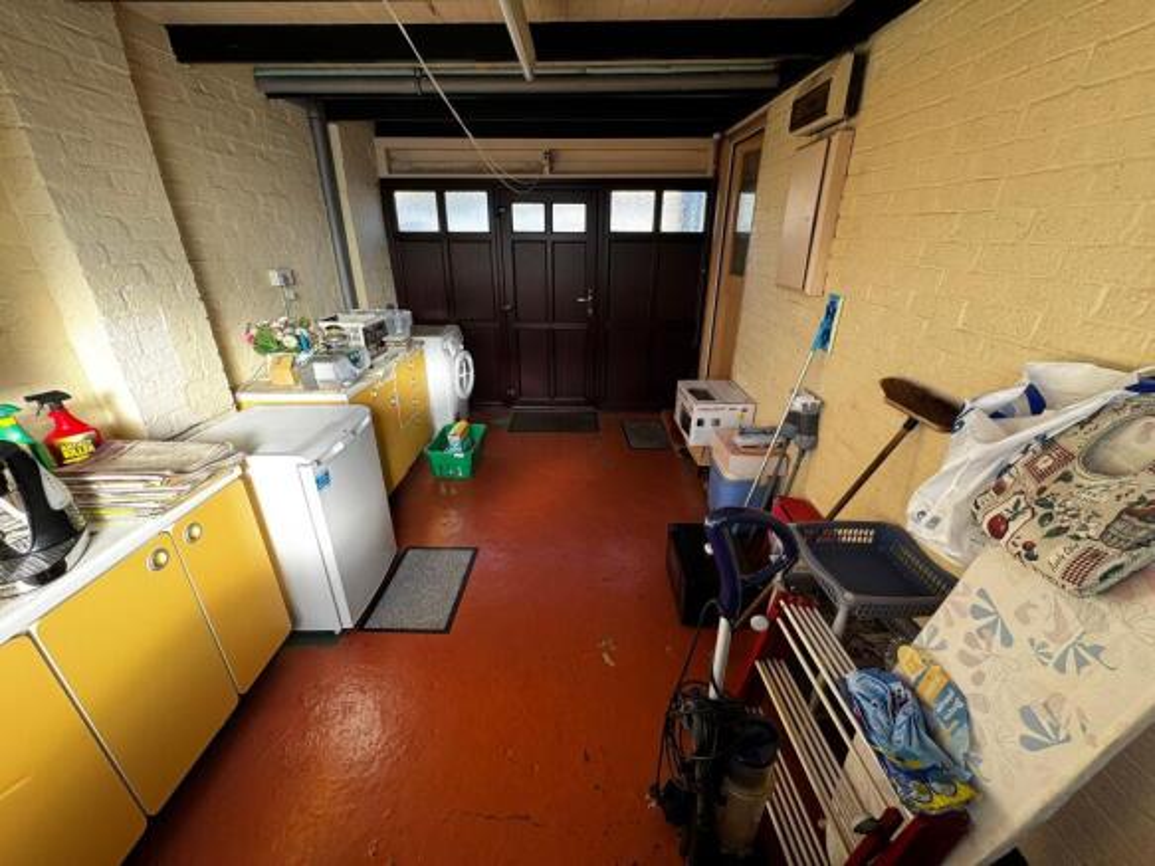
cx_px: 578
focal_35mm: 14
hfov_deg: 102.1
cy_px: 433
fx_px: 467
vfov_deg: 85.7
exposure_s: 1/99
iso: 50
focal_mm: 2.22
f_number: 2.2
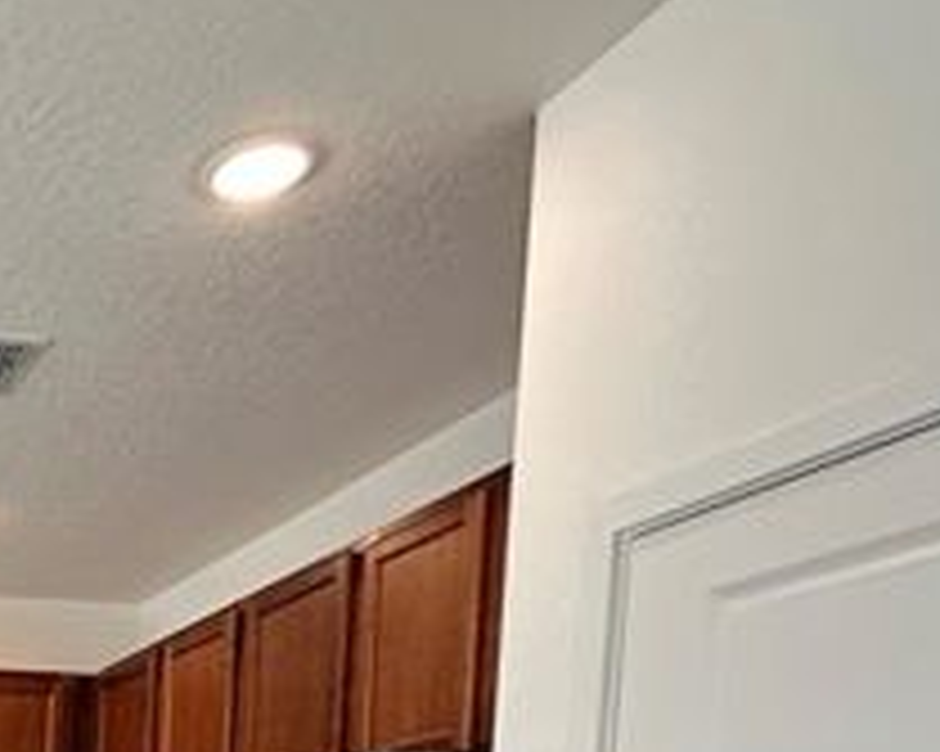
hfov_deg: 28.9
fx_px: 1279
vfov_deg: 27.1
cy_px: 995
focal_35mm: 46
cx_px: -403
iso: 250
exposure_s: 1/120
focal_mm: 2.22
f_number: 2.2
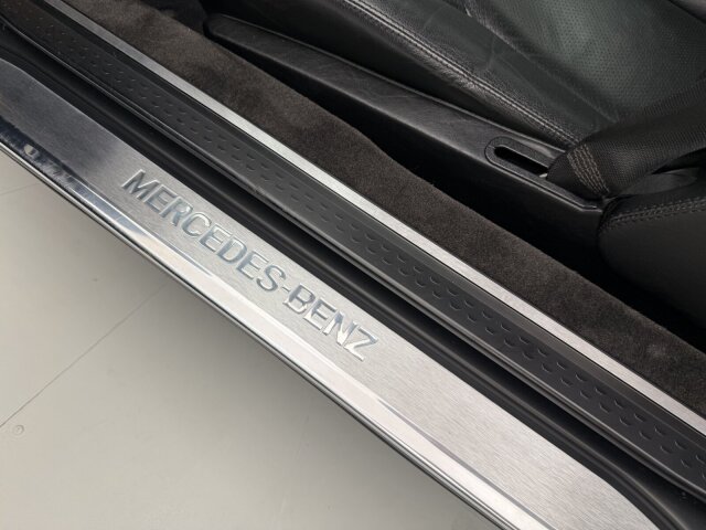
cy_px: 265
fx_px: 489
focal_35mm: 24
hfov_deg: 71.6
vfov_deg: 56.8
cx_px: 353
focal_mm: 6.76
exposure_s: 1/50
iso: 125
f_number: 1.78
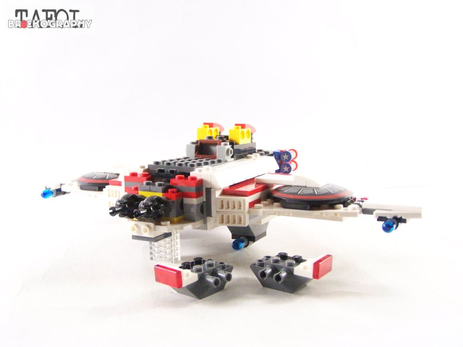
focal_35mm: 48
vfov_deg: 30.3
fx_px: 642
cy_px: 174
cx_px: 232
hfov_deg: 39.7
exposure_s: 1/60
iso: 400
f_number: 3.2
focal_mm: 8
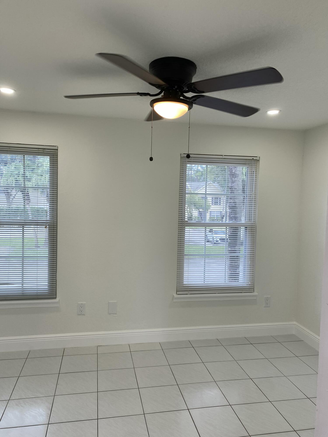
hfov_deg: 53.1
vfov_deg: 67.3
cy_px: 218
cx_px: 164
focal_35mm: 26
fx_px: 328
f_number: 1.8
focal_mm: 4.25
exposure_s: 1/120
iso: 64
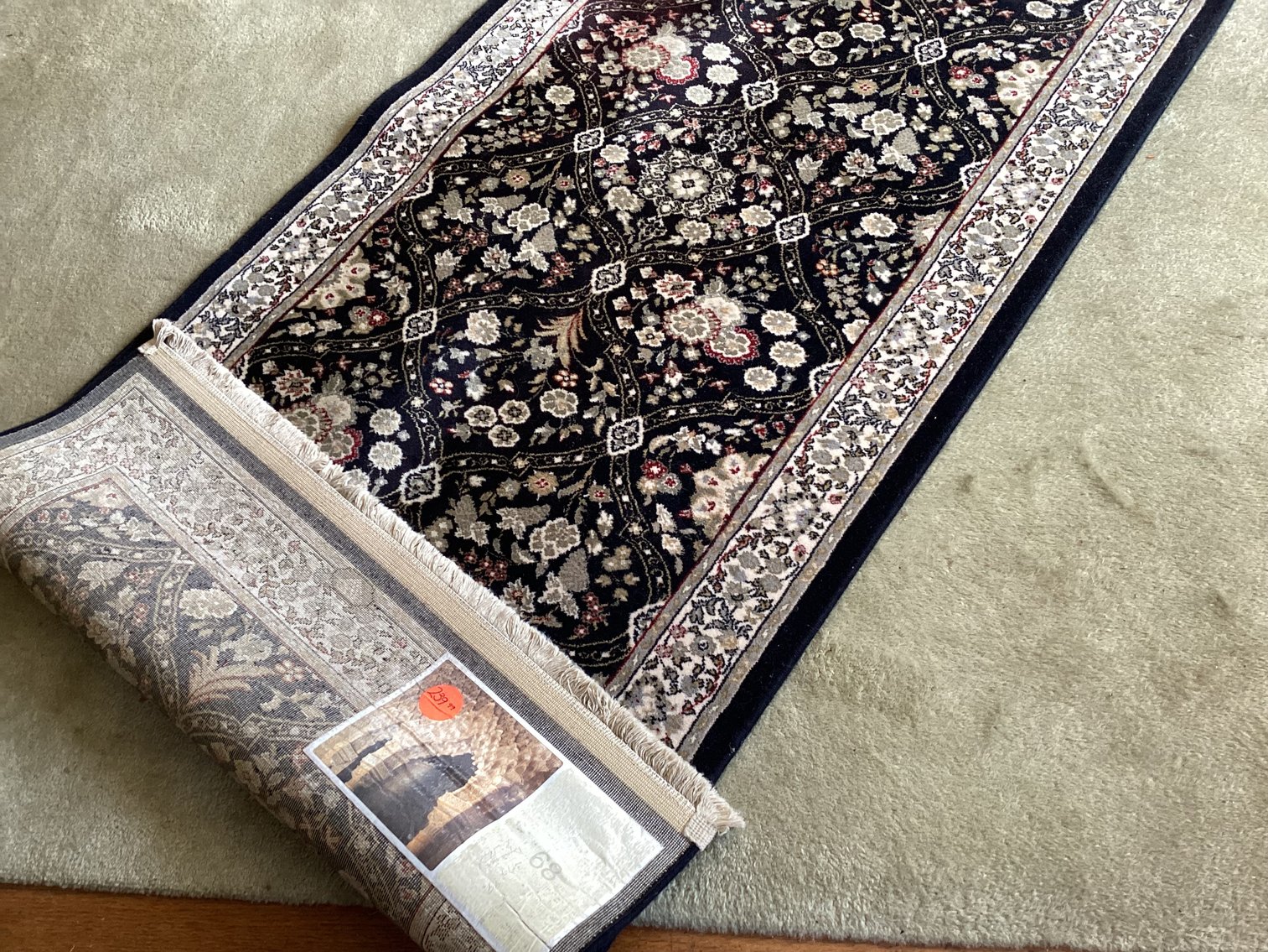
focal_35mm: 31
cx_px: 634
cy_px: 476
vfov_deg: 45.4
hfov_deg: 58.3
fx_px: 1136
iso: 160
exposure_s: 1/50
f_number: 2.4
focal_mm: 3.3
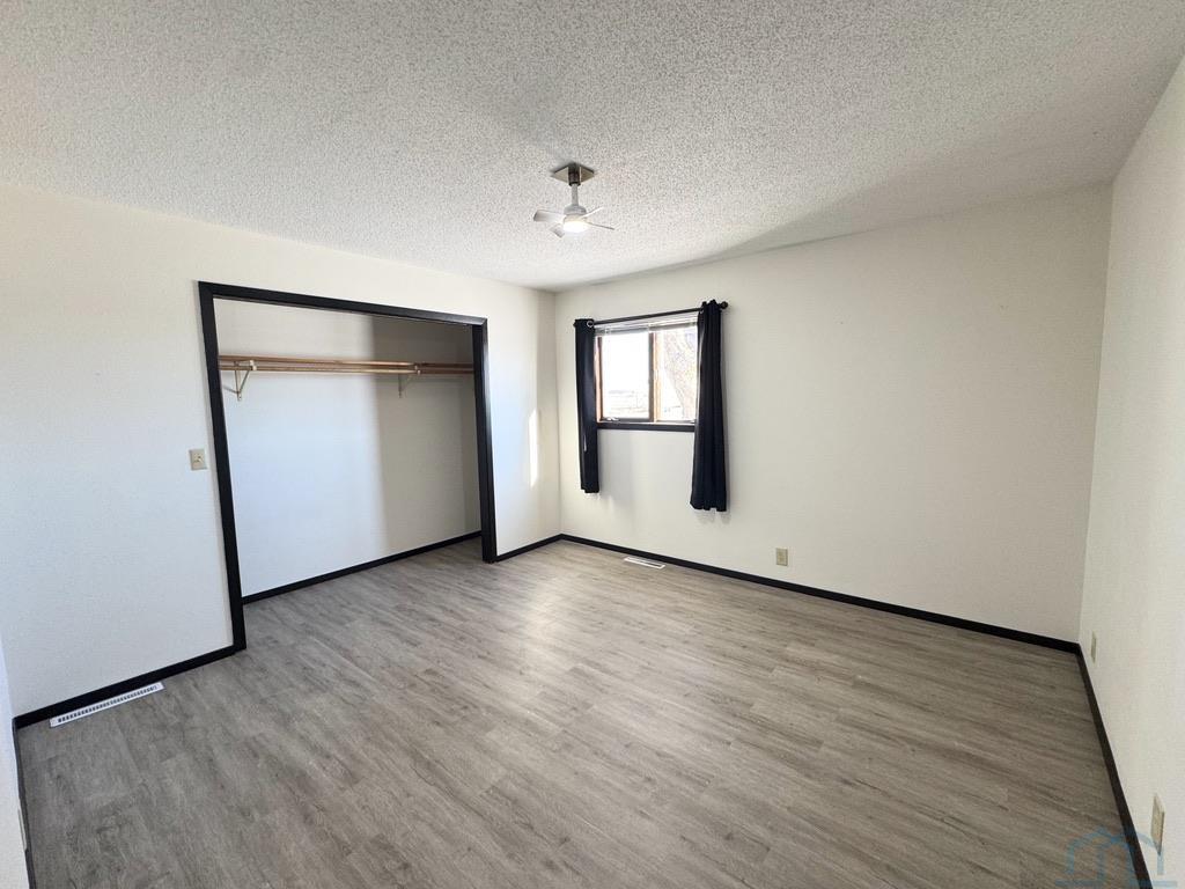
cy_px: 444
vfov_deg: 85.7
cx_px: 592
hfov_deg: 102.1
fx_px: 479
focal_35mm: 14
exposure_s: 1/99
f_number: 2.2
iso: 100
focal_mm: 2.22
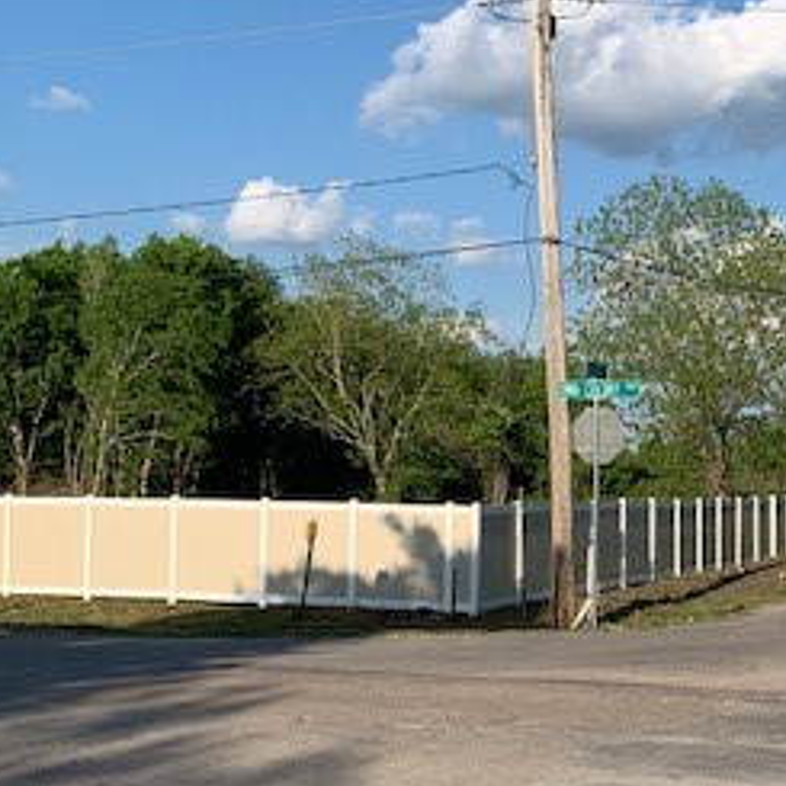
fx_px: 1541
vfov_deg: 28.6
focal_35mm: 60
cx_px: 642
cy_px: 407
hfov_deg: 28.0
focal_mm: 4.25
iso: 25
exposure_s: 1/2481
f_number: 1.8
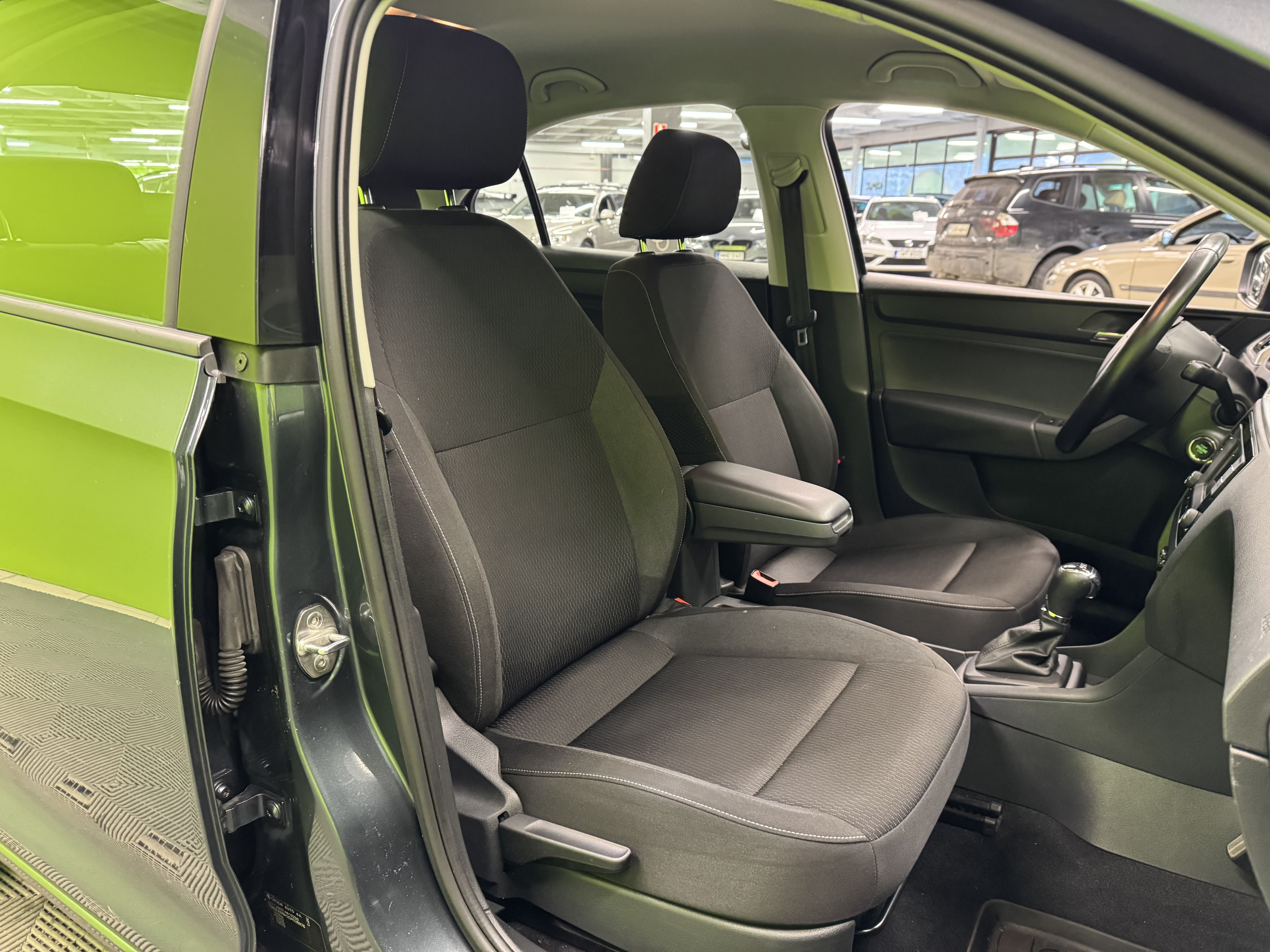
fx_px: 881
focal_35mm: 24
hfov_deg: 71.6
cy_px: 476
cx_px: 635
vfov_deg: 56.8
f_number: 1.78
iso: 800
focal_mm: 6.76
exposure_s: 1/50
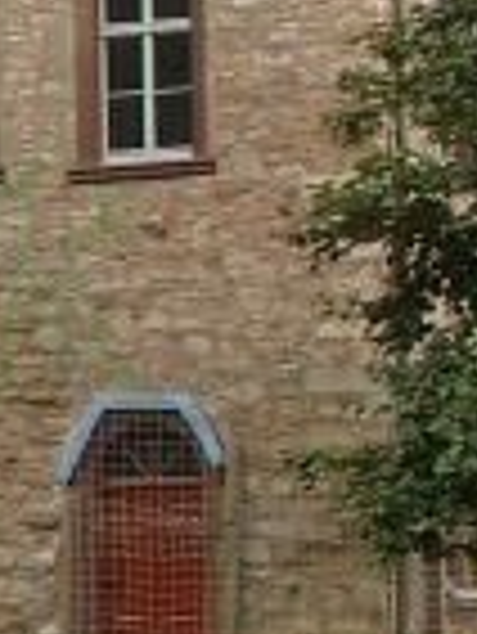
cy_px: 486
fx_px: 3541
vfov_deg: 10.2
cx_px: -576
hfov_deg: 7.3
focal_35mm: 193
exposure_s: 1/73
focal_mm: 7.13
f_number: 4
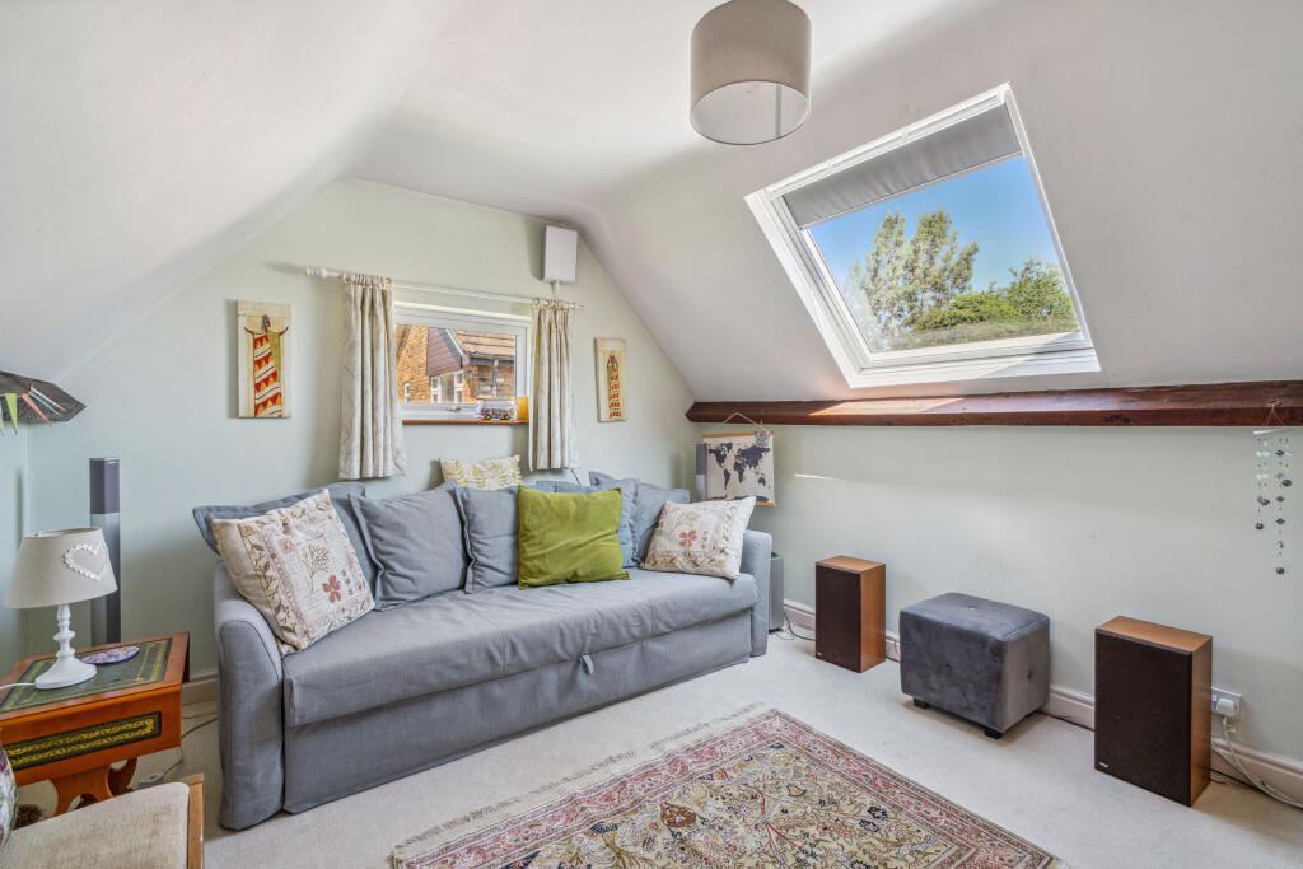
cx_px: 652
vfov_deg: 73.8
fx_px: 579
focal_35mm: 16
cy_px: 434
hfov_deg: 96.7
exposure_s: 1/5
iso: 320
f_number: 13
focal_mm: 16
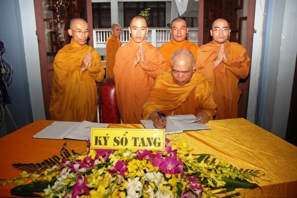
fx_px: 223
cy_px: 99
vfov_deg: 47.9
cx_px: 148
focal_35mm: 27
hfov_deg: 67.4
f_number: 4
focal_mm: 18
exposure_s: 1/60
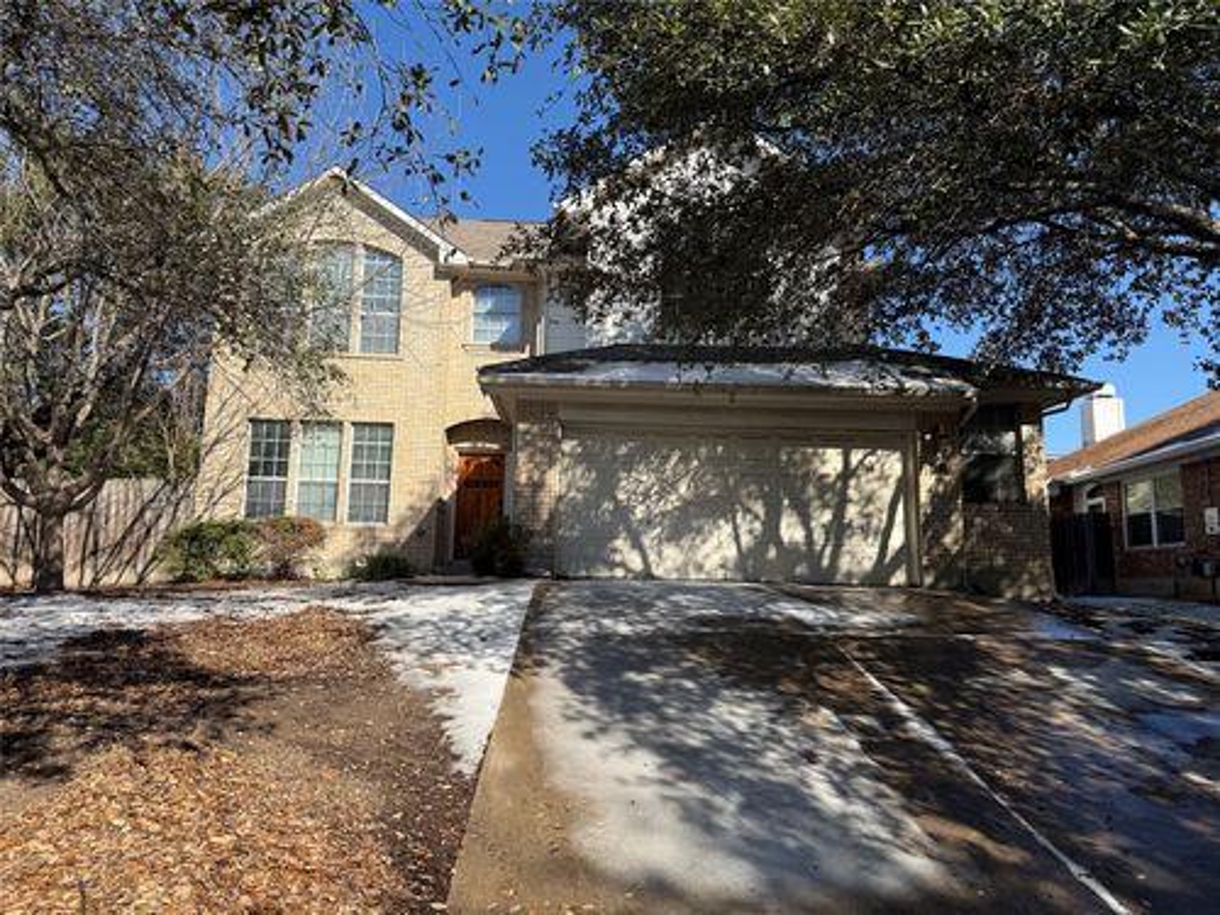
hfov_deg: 71.6
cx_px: 610
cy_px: 458
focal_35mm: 24
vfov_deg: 56.8
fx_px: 846
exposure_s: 1/3145
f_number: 1.78
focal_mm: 6.76
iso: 80
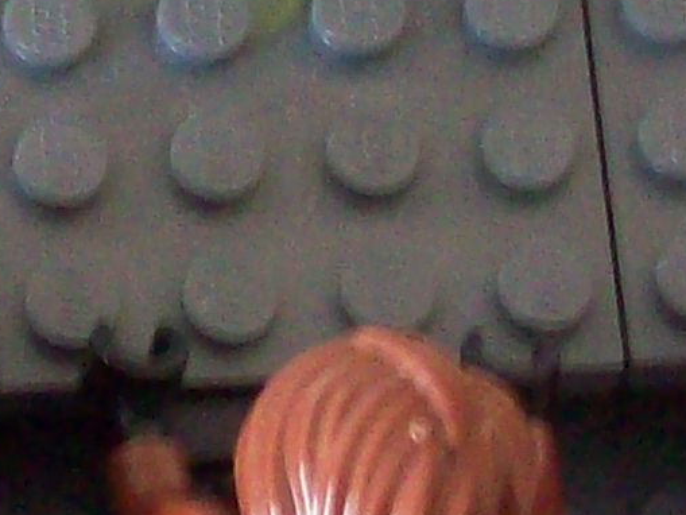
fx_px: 6660
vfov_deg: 4.4
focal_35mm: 336
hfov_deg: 5.9
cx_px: -117
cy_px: 123
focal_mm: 9.4
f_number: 3.4
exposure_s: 1/8
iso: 200
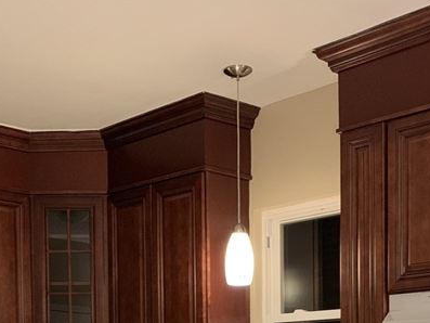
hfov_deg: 29.0
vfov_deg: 20.4
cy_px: 397
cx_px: 219
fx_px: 833
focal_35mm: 67
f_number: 1.8
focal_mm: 4.25
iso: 400
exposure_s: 1/30
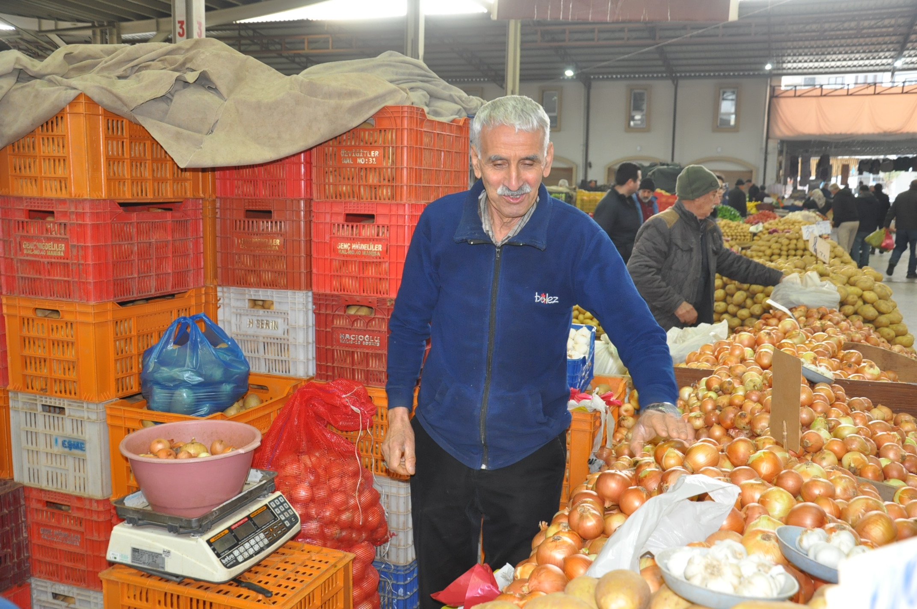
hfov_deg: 53.2
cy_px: 304
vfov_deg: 36.8
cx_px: 458
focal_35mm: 36
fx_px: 916
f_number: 3.8
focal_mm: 24
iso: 800
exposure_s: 1/60
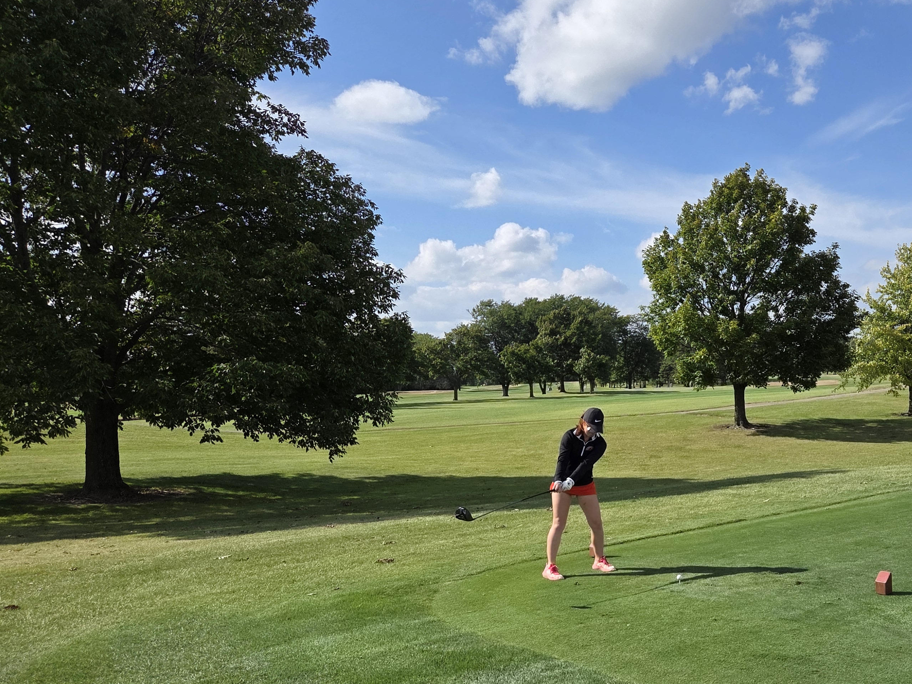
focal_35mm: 36
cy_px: 462
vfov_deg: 39.1
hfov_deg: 49.8
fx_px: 948
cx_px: 657
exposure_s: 1/6412
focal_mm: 5.4
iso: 80
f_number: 1.8
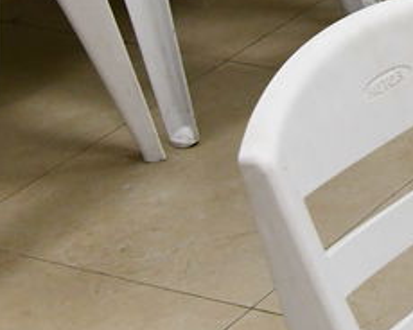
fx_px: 1956
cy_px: -451
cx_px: 1128
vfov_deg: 8.8
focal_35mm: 160
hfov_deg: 9.9
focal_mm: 28
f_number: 5.6
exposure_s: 1/125
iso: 800
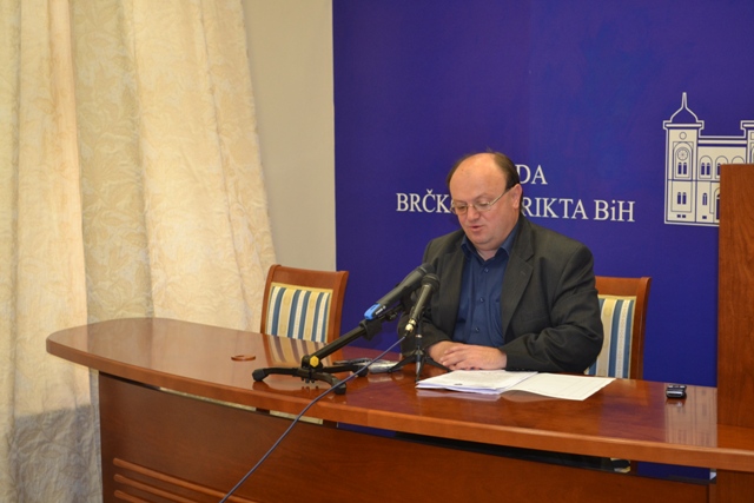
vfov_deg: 22.6
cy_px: 252
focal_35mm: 60
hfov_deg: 33.4
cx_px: 377
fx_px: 1257
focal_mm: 40
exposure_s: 1/60
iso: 900
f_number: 5.3
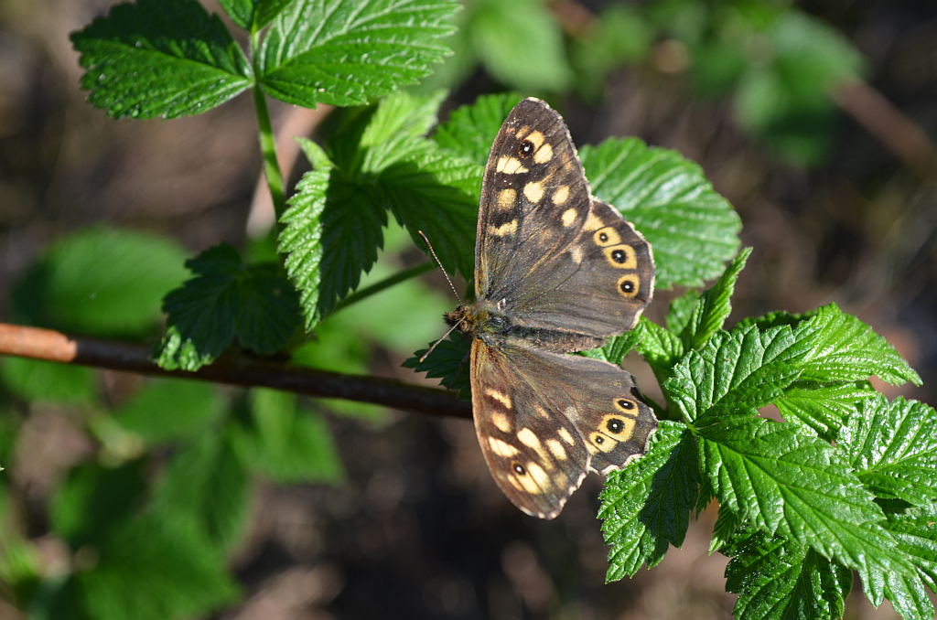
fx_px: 2143
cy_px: 310
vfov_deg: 16.5
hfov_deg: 24.7
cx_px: 468
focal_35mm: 82
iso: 180
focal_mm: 55
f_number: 8
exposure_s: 1/60
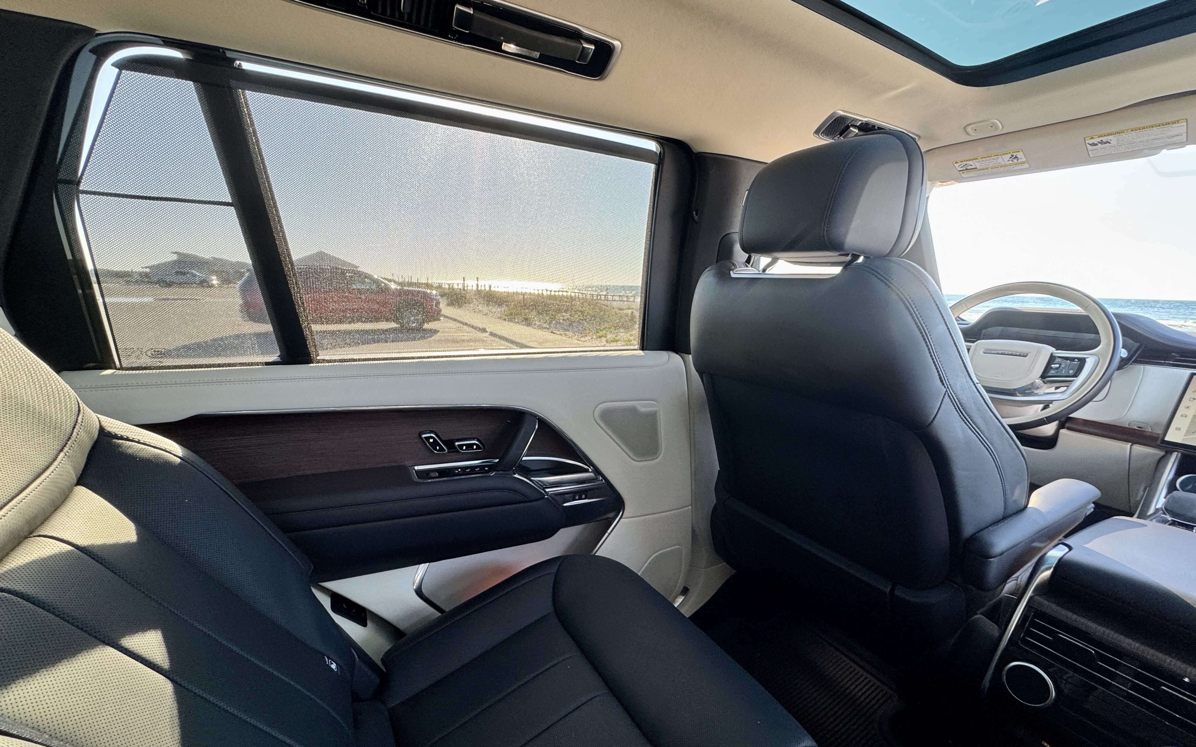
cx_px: 598
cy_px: 397
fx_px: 489
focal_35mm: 15
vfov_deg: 74.7
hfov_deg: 101.5
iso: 125
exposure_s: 1/75
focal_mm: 2.22
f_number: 2.2
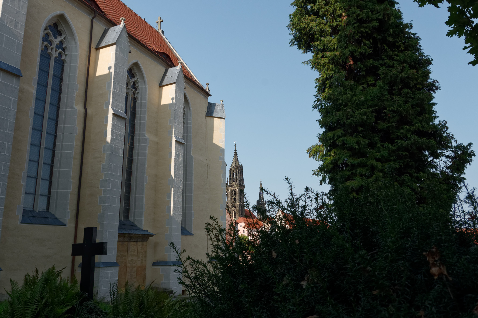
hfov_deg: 67.4
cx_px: 239
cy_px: 159
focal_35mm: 27
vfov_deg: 47.9
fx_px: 358
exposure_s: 1/400
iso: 400
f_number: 7.1
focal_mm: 18
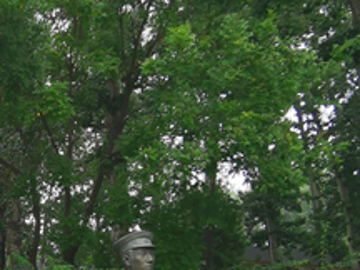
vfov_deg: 25.5
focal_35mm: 55
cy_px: 256
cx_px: -125
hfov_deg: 28.0
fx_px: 572
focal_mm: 2.26
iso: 50
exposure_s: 1/180
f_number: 2.2
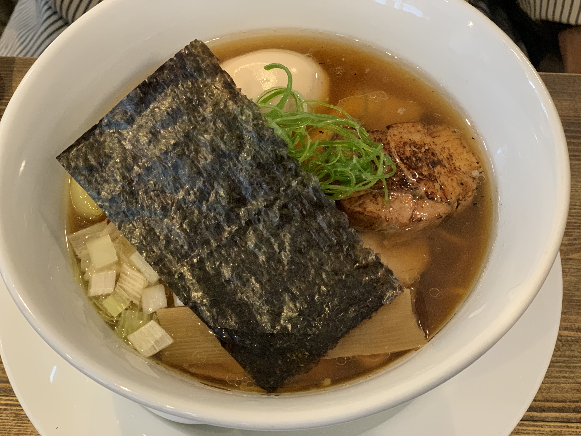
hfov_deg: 36.8
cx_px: 290
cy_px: 218
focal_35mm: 52
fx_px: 873
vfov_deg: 28.0
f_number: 2.4
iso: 400
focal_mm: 6
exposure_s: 1/40
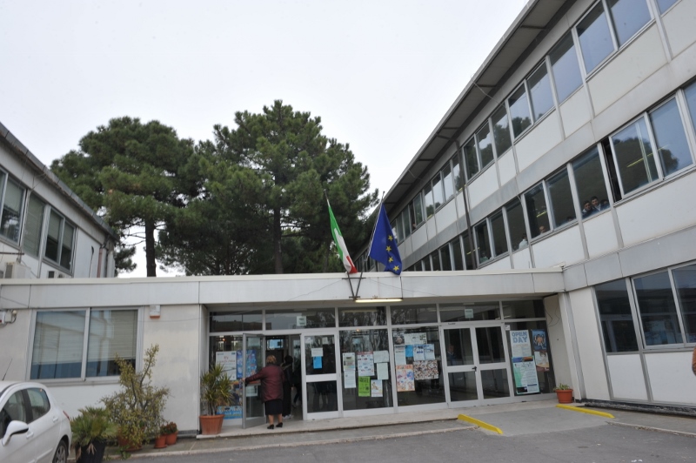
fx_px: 464
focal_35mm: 24
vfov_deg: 53.1
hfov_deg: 73.8
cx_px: 348
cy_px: 232
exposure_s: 1/40
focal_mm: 24
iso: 320
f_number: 16
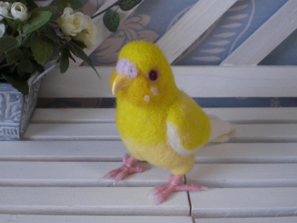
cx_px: 136
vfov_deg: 29.1
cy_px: 111
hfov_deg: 38.1
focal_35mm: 50
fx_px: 429
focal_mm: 6.3
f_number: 3.1
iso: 200
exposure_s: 1/60
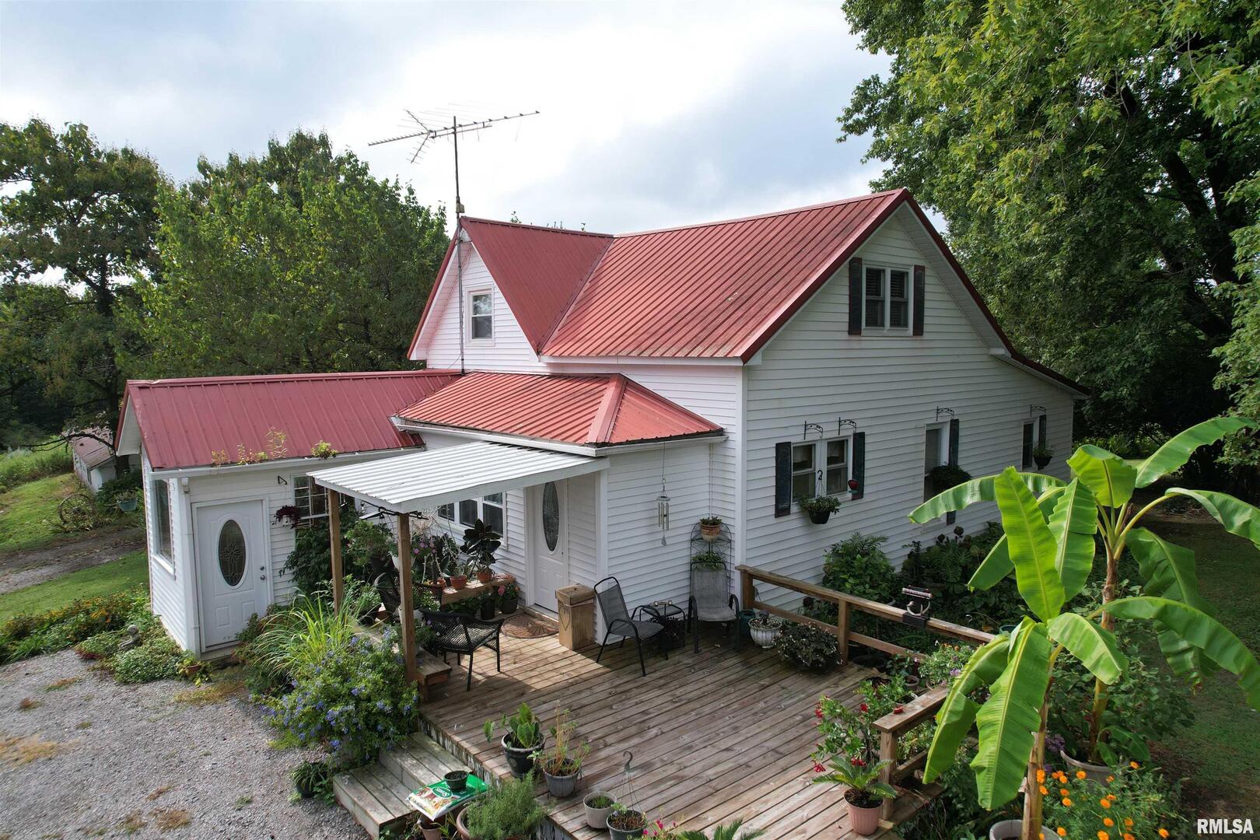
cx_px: 630
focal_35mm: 22
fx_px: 770
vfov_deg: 57.2
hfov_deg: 78.6
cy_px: 420
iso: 100
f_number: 2.8
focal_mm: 8.38
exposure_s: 1/1000
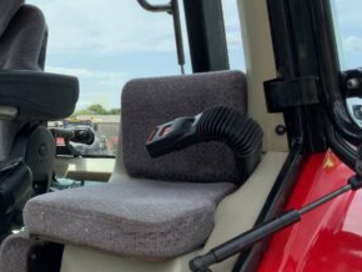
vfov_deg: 23.0
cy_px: 122
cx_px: 24
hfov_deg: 28.8
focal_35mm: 64
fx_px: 670
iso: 16
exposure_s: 1/883
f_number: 1.8
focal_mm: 3
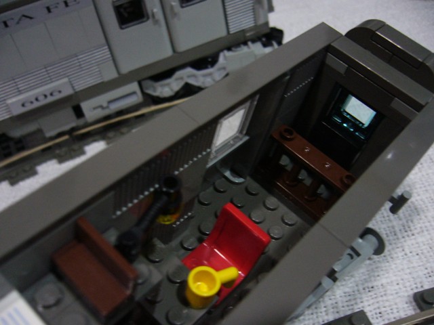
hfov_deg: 52.6
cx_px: 217
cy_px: 162
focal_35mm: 35
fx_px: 439
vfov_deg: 40.7
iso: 200
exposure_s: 1/8
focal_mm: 5.8
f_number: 2.8
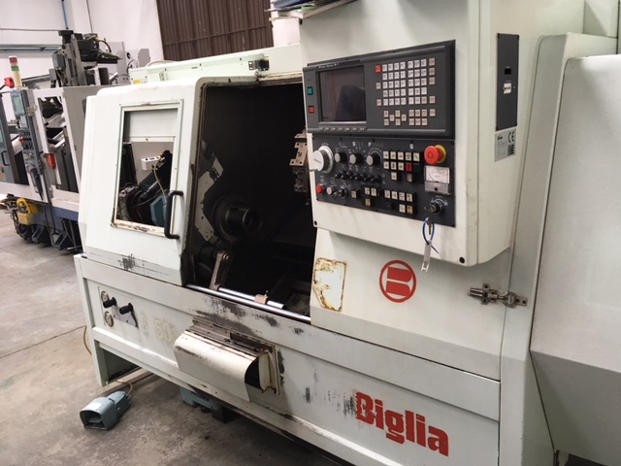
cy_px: 233
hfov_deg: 61.7
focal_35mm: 29
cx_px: 310
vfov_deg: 48.2
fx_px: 520
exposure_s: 1/33
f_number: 2.2
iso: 64
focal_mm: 4.15
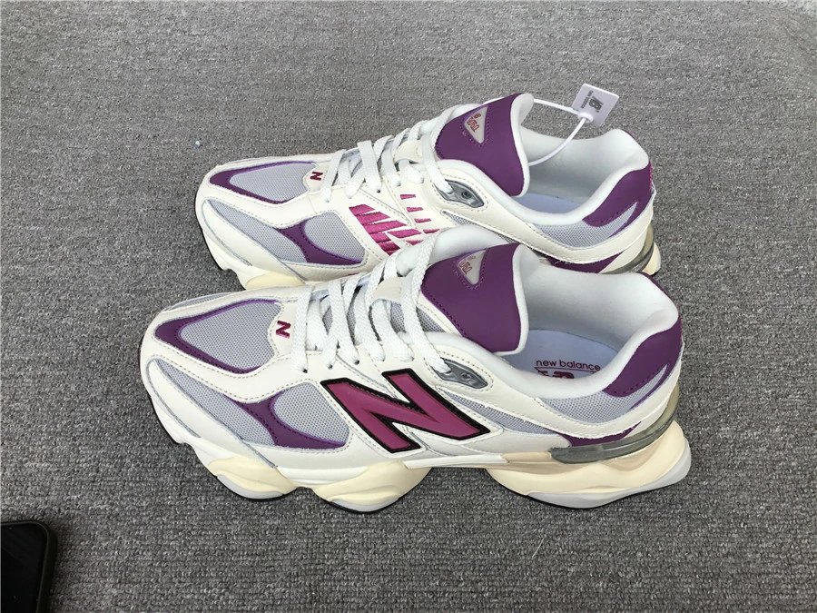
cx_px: 408
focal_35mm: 31
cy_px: 306
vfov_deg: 45.4
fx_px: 732
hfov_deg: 58.4
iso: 25
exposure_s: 1/359
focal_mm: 3.3
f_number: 2.4
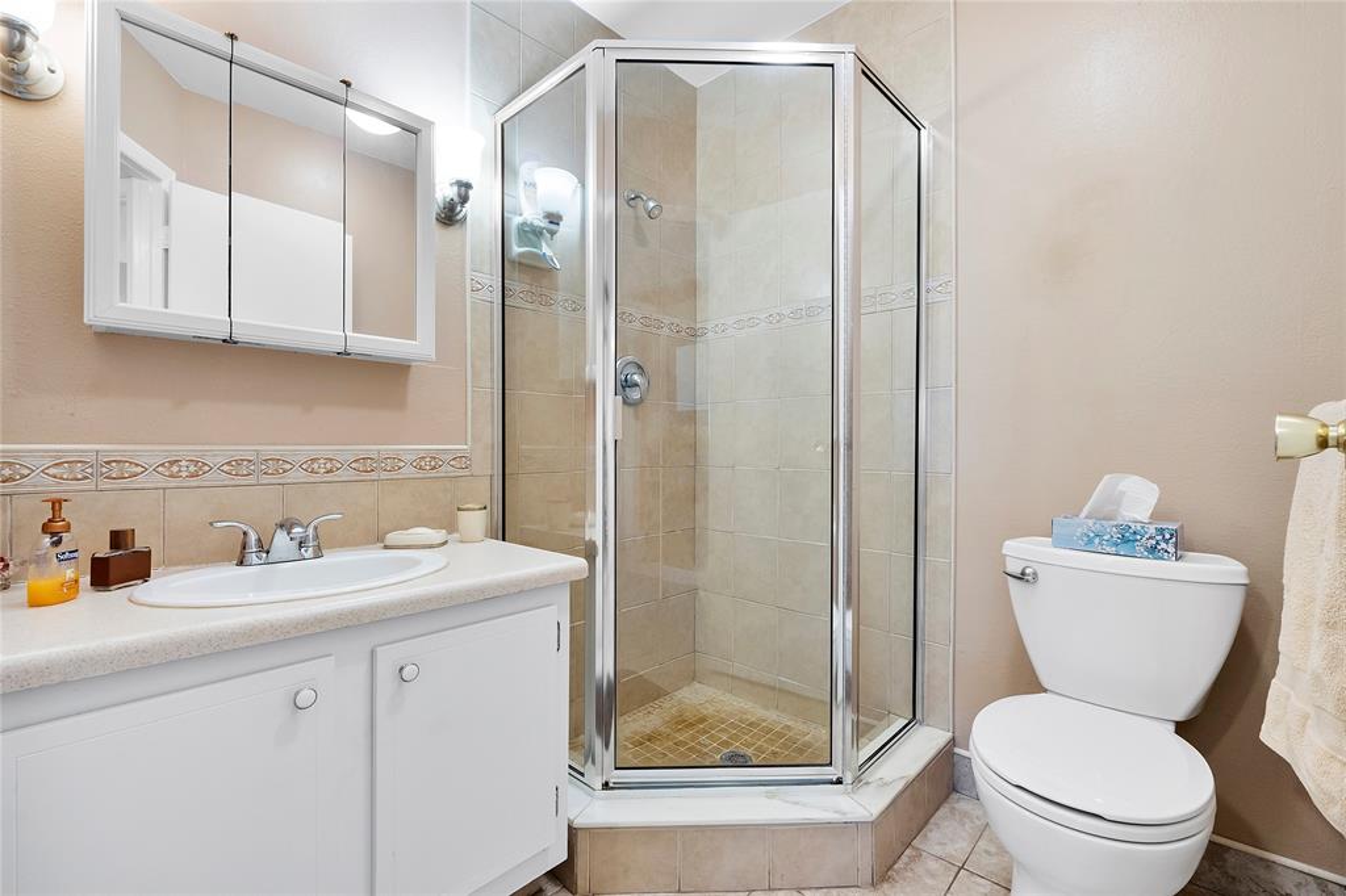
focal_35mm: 15
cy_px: 448
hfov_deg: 100.4
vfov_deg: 77.3
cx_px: 673
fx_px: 561
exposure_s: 1/13
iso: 1000
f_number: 8
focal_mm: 10
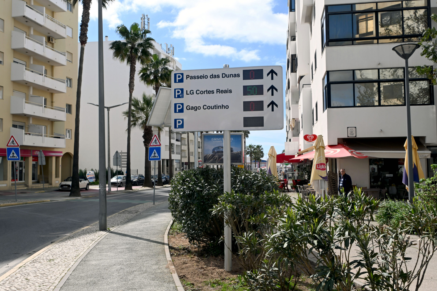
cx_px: 218
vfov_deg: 38.9
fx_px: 413
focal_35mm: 34
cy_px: 146
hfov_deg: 55.8
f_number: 11
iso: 80
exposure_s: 1/80
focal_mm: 23
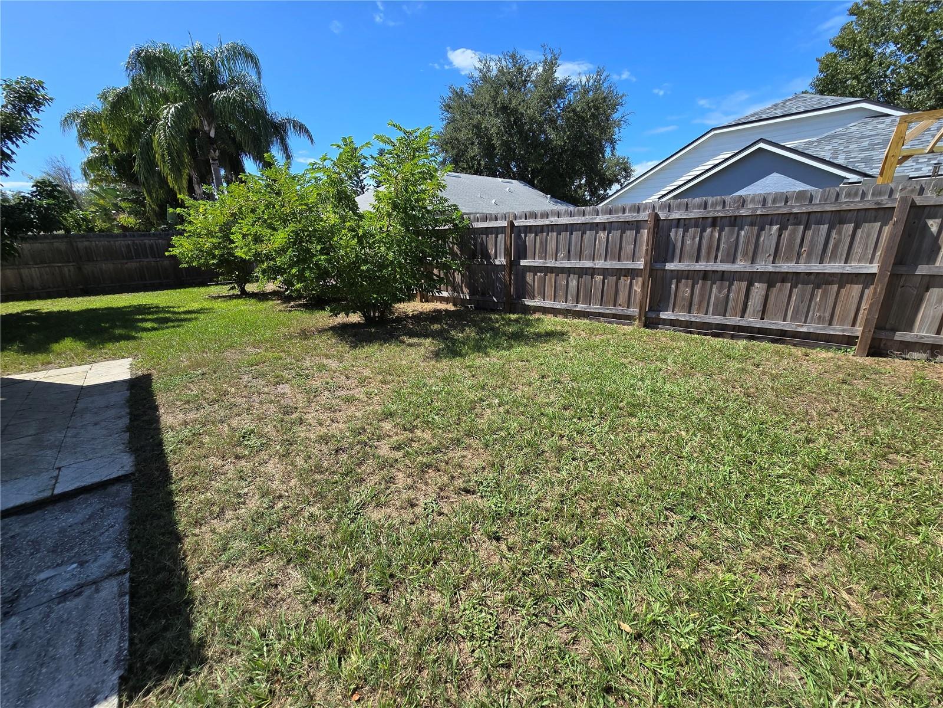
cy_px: 354
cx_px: 472
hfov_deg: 106.2
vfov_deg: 89.9
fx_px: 354
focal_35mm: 13
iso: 50
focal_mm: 2.2
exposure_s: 1/1580
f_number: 2.2
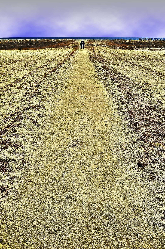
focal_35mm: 20
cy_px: 124
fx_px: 138
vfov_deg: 84.0
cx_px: 82
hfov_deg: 61.8
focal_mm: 20
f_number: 11
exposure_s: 1/160
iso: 200
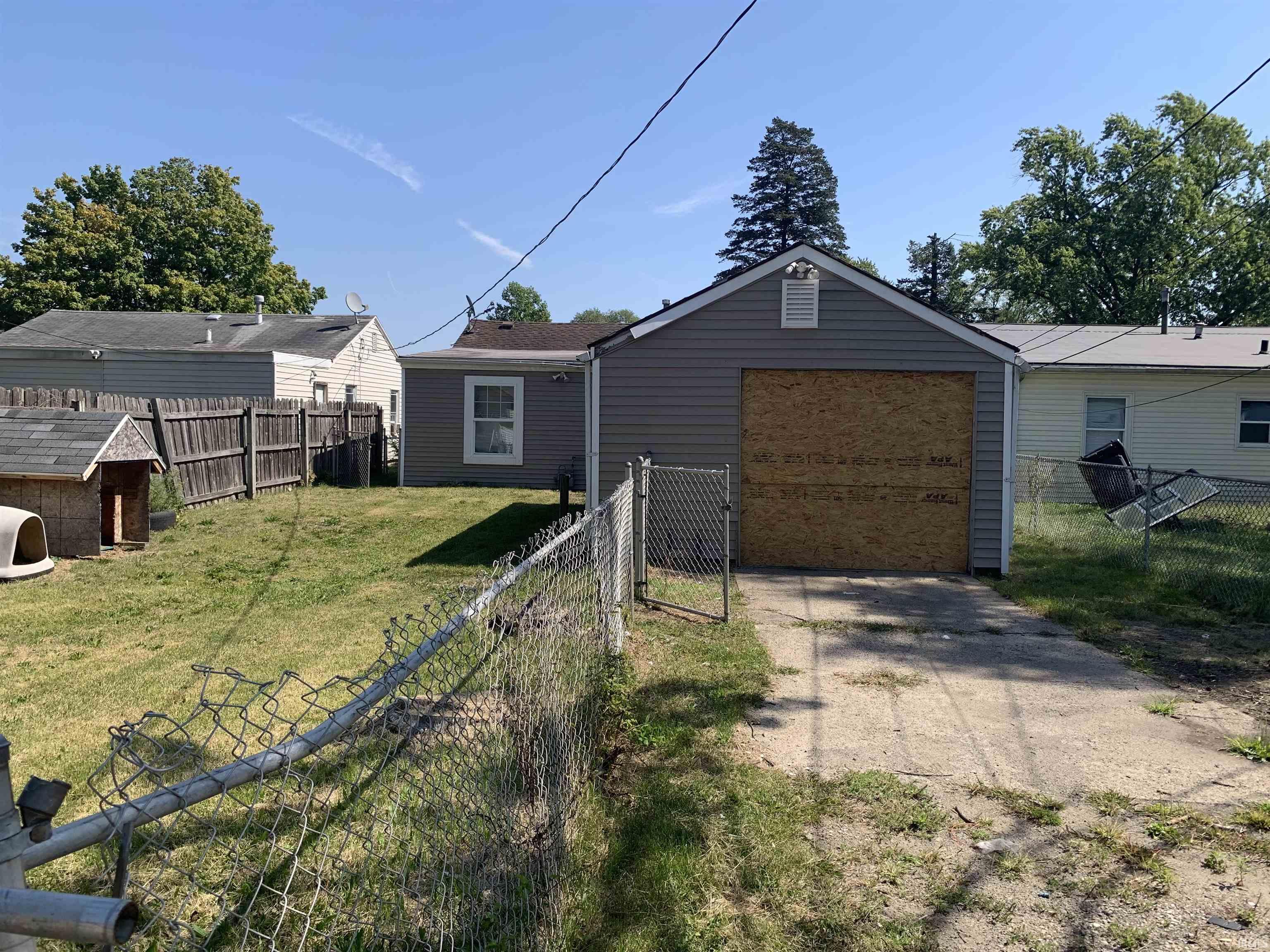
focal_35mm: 26
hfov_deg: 67.3
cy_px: 476
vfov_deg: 53.1
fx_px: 954
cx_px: 635
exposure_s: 1/1812
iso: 25
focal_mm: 4.25
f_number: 1.8
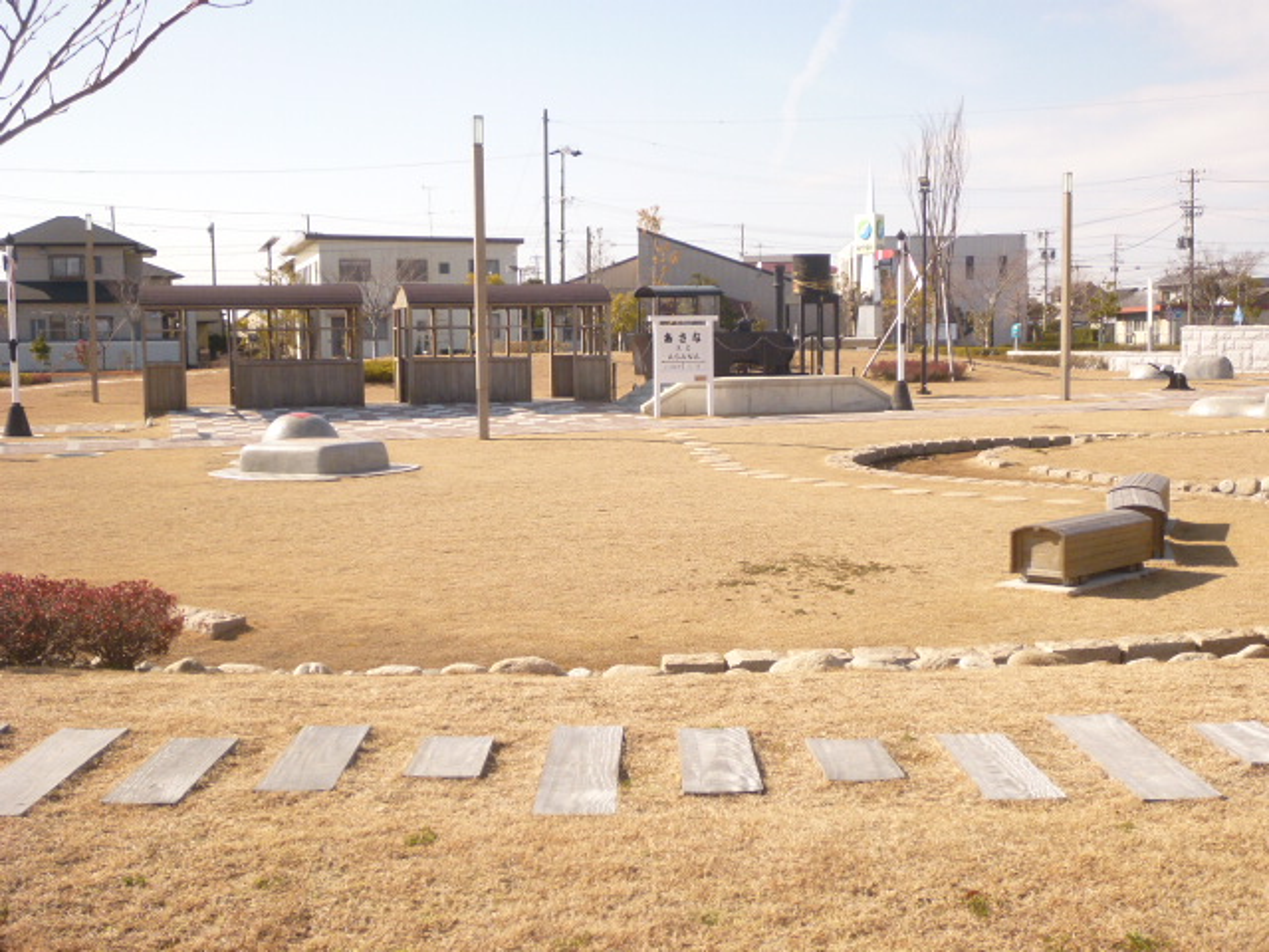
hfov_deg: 45.8
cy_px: 476
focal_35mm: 41
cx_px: 634
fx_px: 1503
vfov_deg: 35.1
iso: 100
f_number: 3.3
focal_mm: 7.4
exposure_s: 1/800
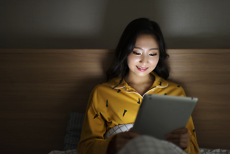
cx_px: 115
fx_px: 320
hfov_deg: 39.6
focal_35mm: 50
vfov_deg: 27.0
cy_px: 77
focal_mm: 50
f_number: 1.4
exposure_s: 1/125
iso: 1000
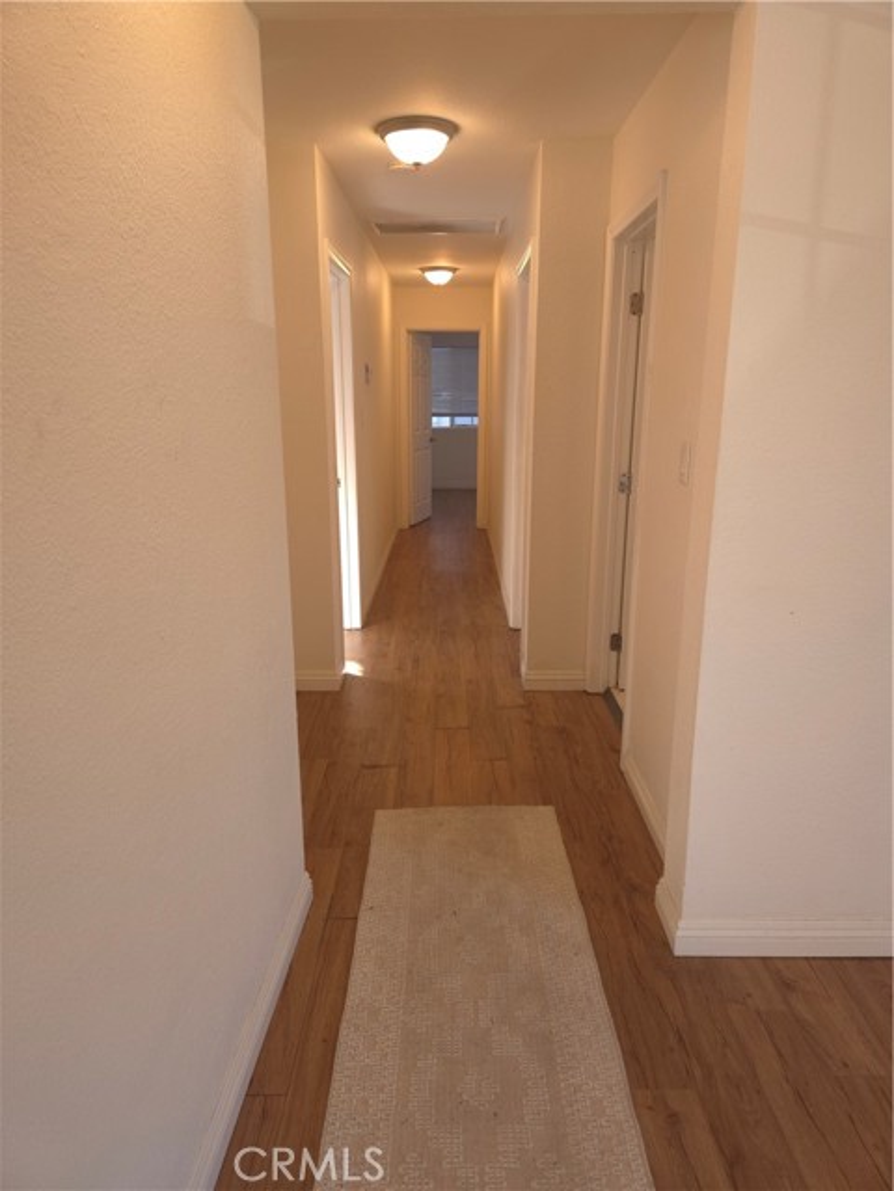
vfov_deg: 73.9
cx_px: 447
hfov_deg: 58.9
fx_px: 792
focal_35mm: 23
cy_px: 596
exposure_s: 1/60
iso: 50
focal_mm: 5.4
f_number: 1.8
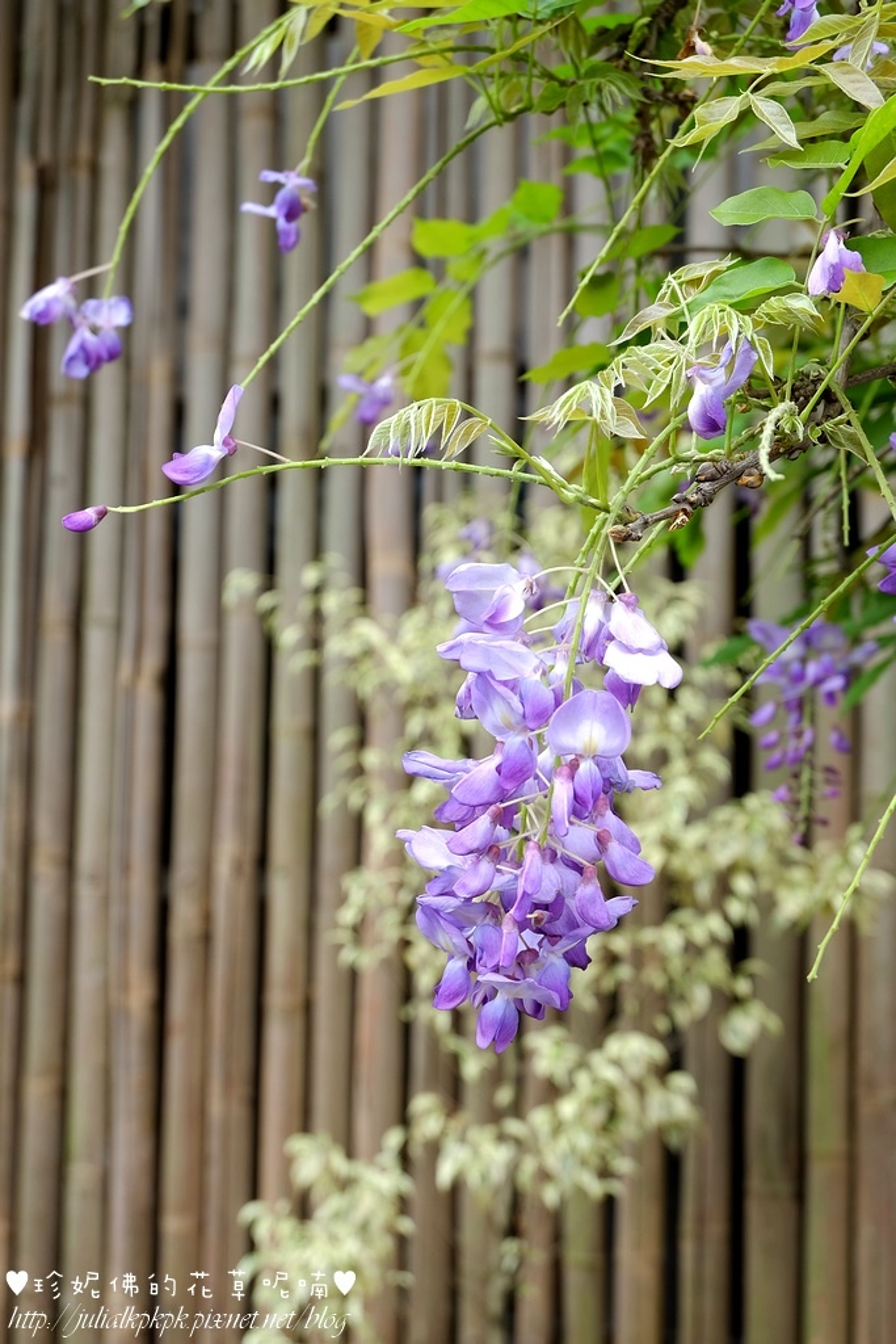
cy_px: 672
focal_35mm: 53
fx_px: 1978
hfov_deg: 25.5
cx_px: 448
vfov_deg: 37.5
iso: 250
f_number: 7.1
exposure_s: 1/60
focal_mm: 35.5
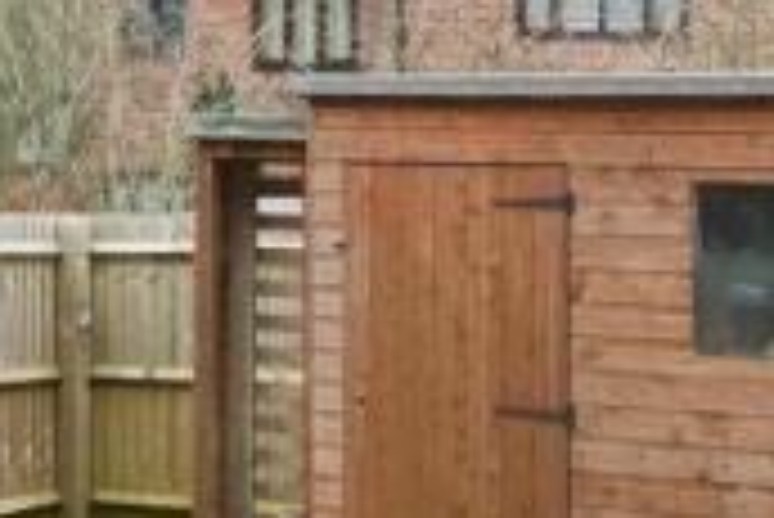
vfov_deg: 14.3
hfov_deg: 20.3
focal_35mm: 95
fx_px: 2044
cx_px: -117
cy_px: 92
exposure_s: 1/320
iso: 2000
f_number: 10
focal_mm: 16
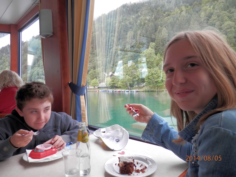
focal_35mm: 25
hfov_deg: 69.4
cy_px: 88
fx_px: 170
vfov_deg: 54.9
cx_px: 118
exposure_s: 1/40
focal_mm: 4.5
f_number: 3
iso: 80
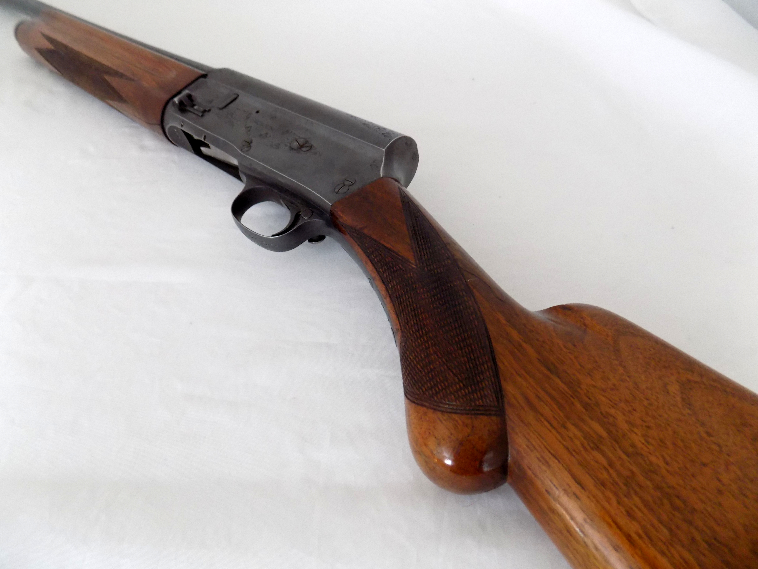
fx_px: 504
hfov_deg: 73.9
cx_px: 379
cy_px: 284
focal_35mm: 23
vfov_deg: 58.9
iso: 220
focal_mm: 4
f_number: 3.1
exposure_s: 1/30
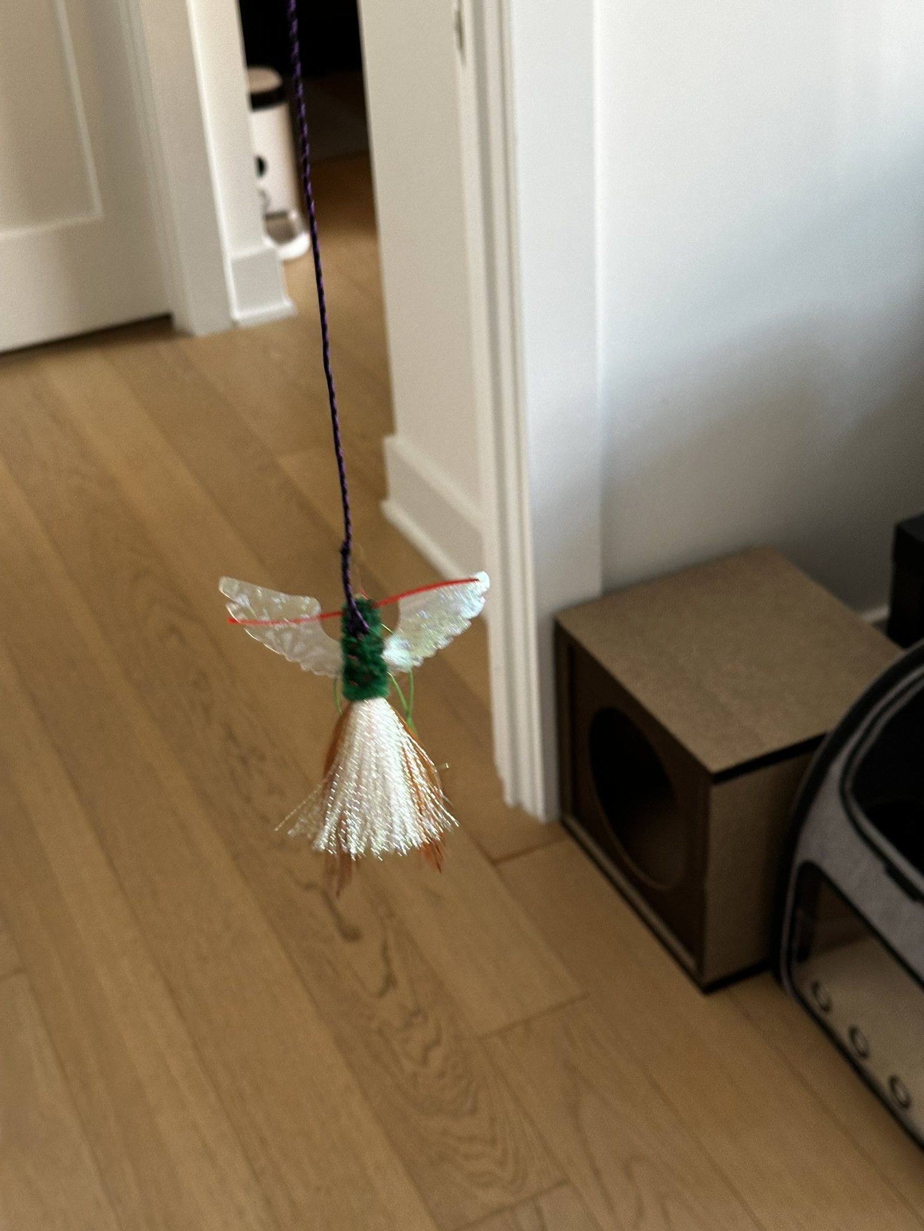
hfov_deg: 30.3
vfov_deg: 39.7
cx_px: 462
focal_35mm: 48
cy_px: 616
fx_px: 1708
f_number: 1.78
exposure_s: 1/60
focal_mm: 6.86
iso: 160
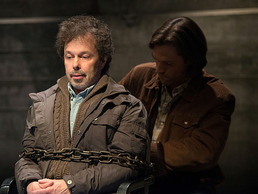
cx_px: 114
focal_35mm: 133
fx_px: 991
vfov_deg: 11.1
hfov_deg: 14.8
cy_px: 97
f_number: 2.8
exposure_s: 1/100
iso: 2500
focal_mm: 122
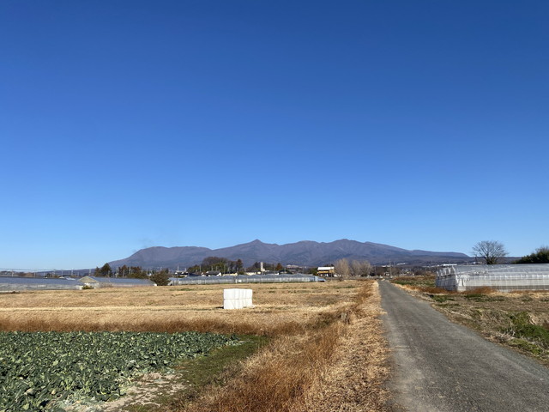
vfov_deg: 53.1
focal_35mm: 26
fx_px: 412
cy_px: 206
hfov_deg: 67.3
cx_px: 274
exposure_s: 1/3401
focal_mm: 4.25
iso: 32
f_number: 1.8
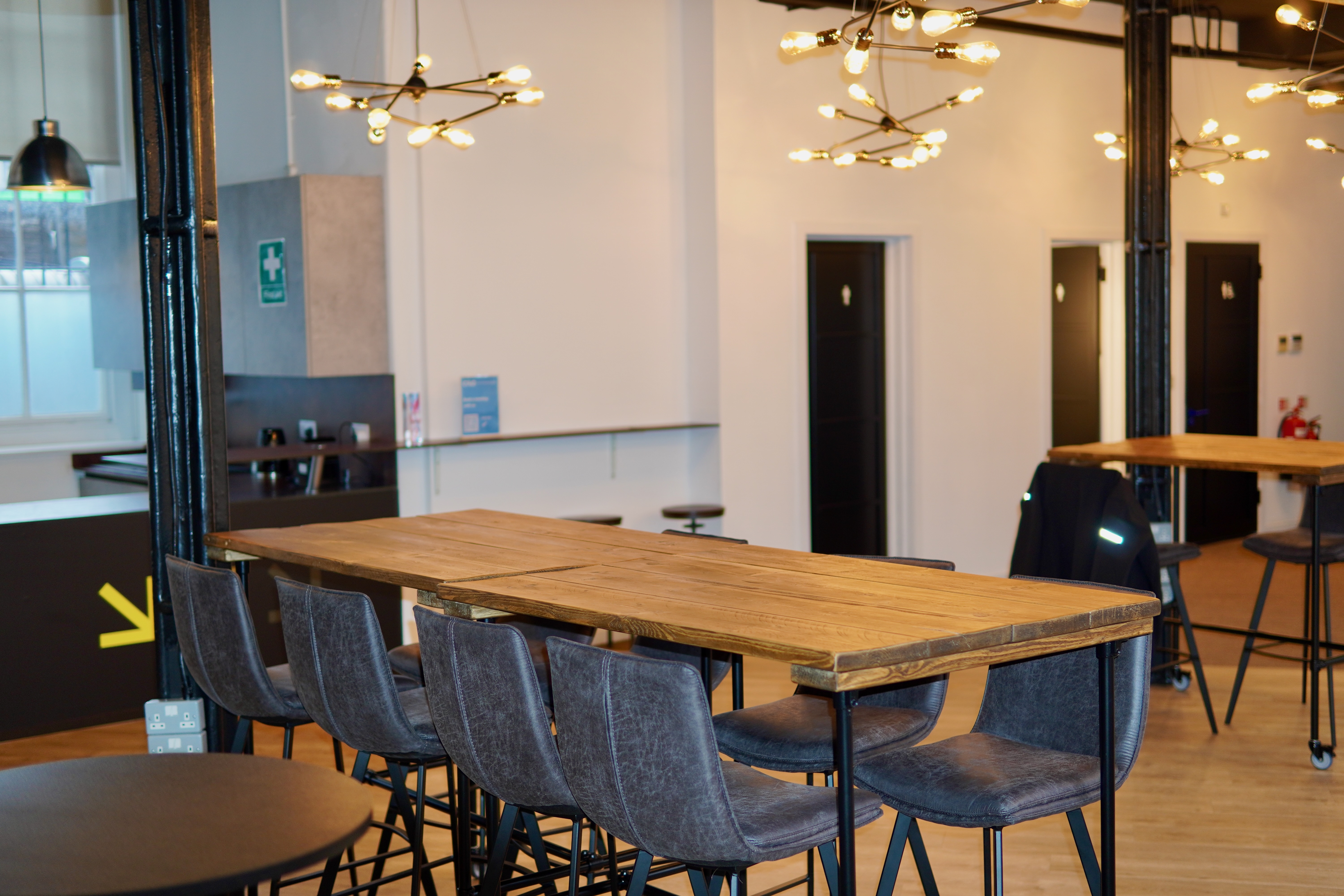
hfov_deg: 43.6
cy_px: 448
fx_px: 1680
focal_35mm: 45
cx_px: 672
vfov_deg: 29.9
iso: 125
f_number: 1.4
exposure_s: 1/160
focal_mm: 30
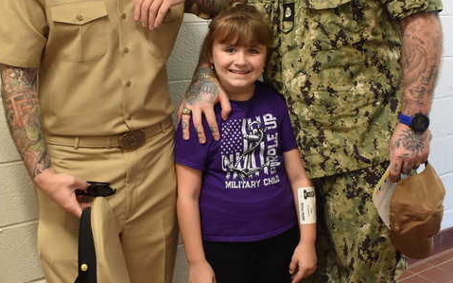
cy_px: 85
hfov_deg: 43.5
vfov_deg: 27.7
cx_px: 210
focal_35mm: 46
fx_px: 568
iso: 1250
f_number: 7.1
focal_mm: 18
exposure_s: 1/30
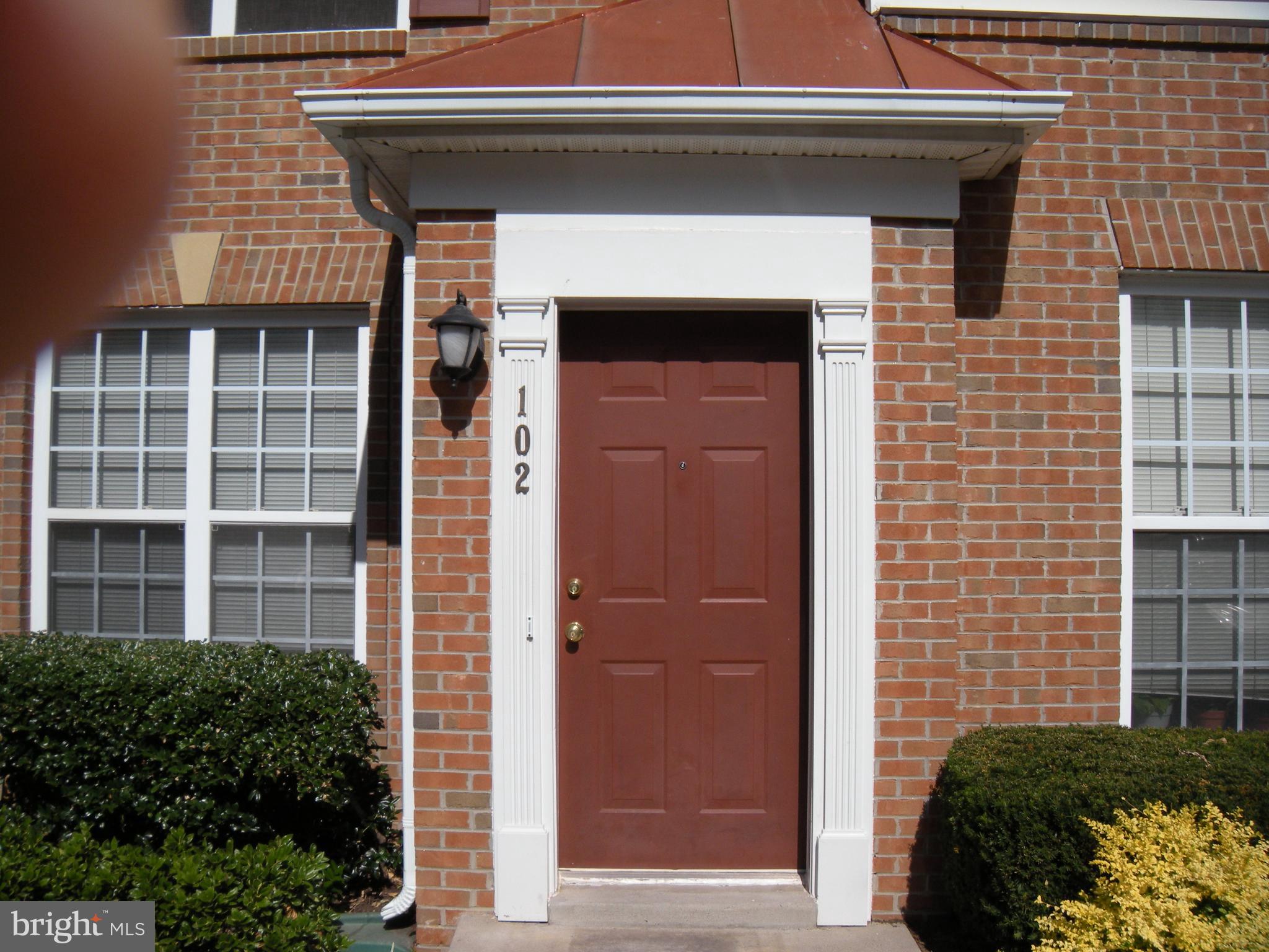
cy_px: 476
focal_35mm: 35
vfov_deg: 40.7
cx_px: 634
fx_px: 1283
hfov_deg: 52.6
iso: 64
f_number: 6.4
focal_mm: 5.9
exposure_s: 1/518
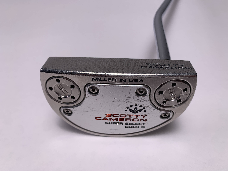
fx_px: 171
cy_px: 86
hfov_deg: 67.3
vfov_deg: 53.1
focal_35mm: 26
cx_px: 114
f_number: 1.8
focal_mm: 4.25
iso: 25
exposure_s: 1/305
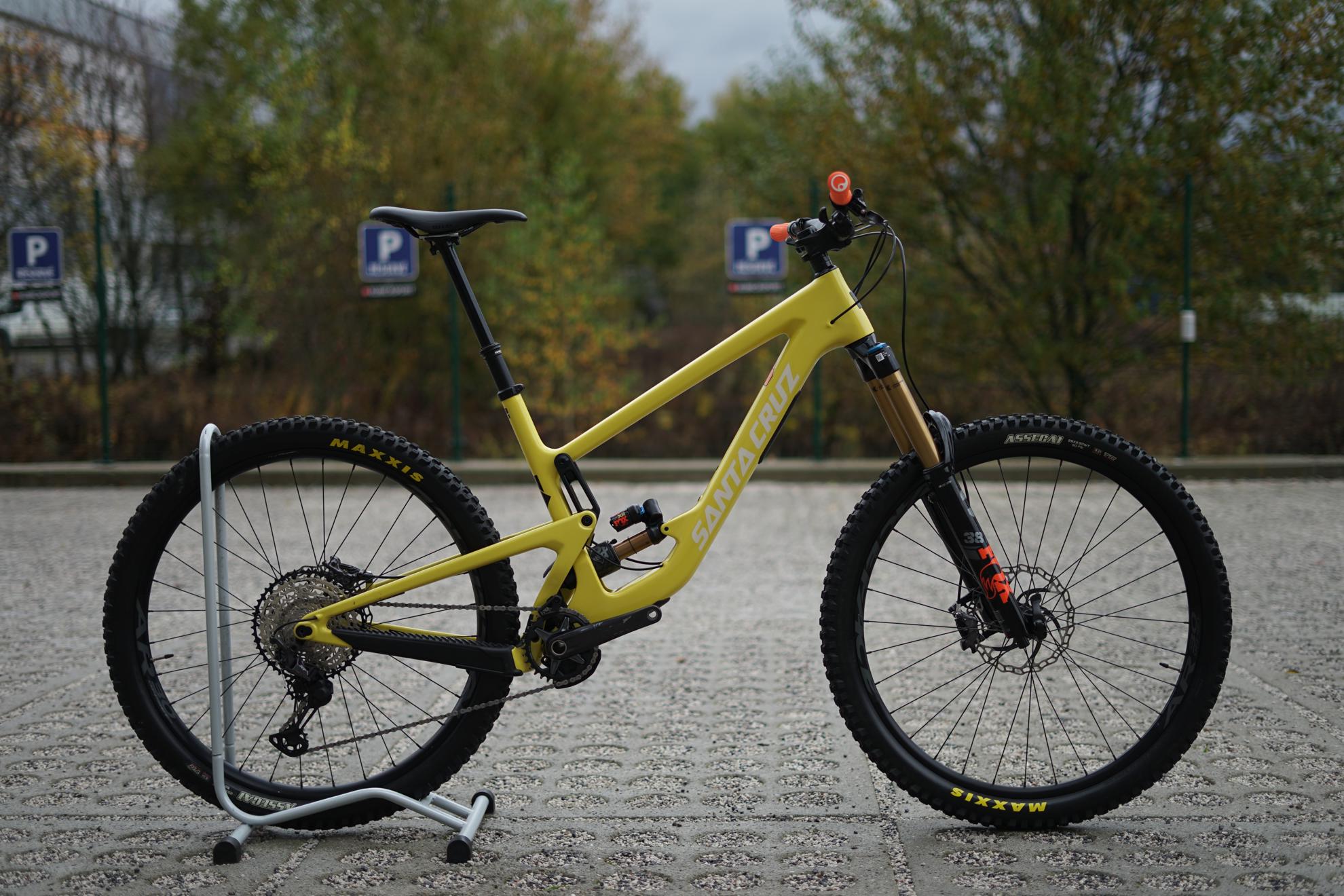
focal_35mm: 50
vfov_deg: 27.0
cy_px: 448
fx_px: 1867
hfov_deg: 39.6
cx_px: 672
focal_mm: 50
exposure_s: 1/800
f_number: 1.8
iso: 125
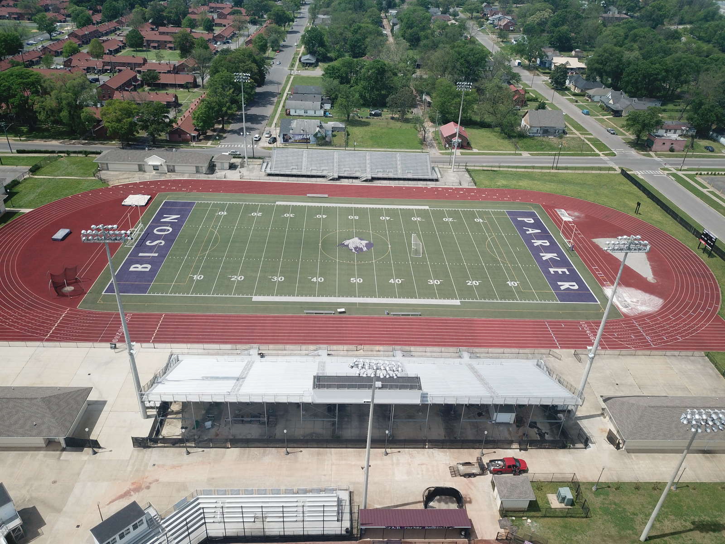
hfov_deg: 67.3
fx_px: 545
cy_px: 272
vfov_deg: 53.1
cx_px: 362
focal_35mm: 26
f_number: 2.2
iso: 100
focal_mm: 4.73
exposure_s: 1/1524
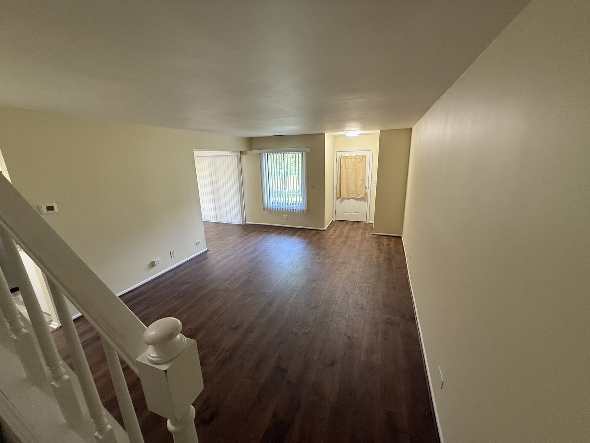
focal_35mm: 14
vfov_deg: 85.7
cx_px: 295
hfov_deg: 102.1
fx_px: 239
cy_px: 222
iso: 200
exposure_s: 1/60
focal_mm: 2.22
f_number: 2.2
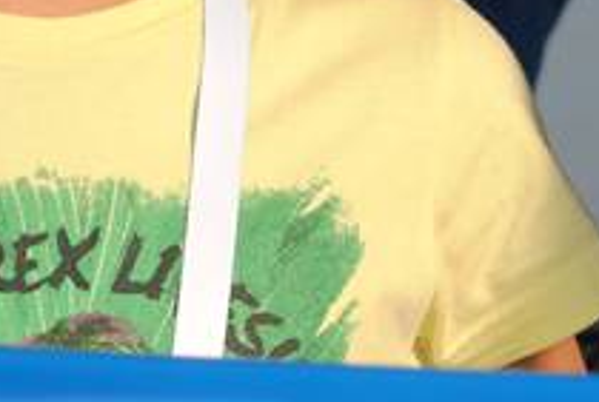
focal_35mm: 350
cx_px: 291
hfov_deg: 5.9
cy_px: -90
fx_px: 5836
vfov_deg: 3.9
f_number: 9
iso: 100
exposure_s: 1/200
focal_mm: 70
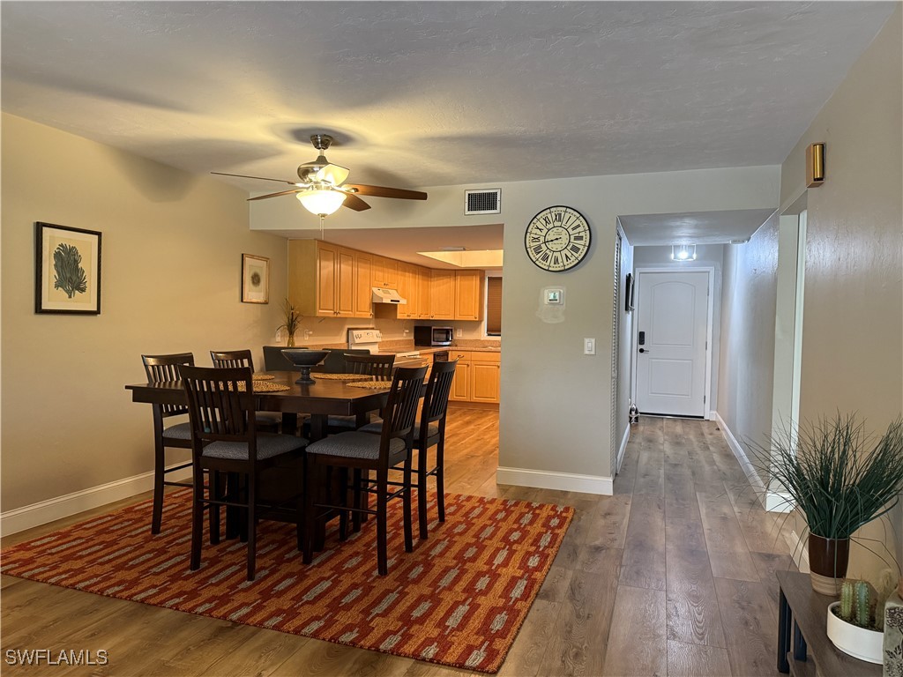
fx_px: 626
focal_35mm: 24
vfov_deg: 56.8
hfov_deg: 71.6
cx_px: 452
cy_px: 338
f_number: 1.78
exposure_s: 1/60
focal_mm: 6.76
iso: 400
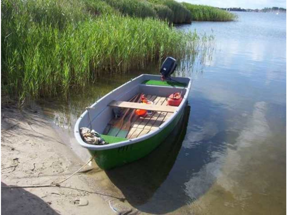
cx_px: 144
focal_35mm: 43
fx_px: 357
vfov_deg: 33.6
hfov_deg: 43.9
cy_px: 108
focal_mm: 5.77
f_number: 5.17
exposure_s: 1/414
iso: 100
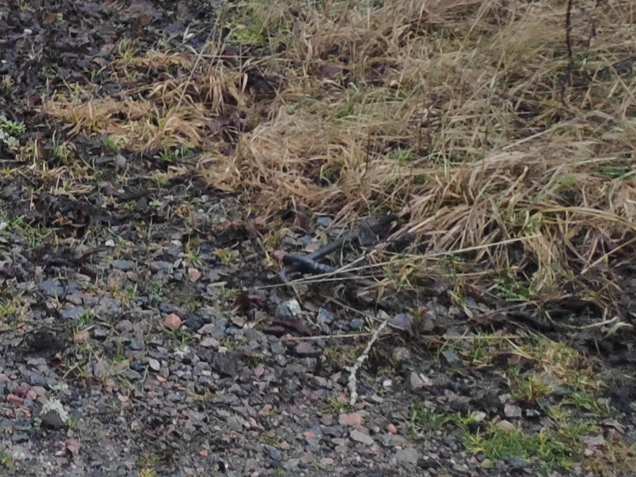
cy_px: -149
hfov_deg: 19.2
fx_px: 1378
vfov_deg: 18.3
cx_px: -534
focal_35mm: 75
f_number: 1.9
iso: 474
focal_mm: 3.94
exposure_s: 1/50
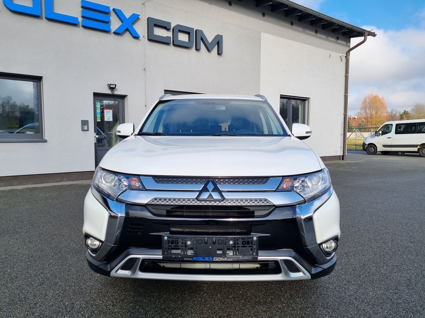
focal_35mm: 26
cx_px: 212
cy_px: 159
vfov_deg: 53.1
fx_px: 319
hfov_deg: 67.3
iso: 50
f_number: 1.8
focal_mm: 5.4
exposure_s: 1/1428
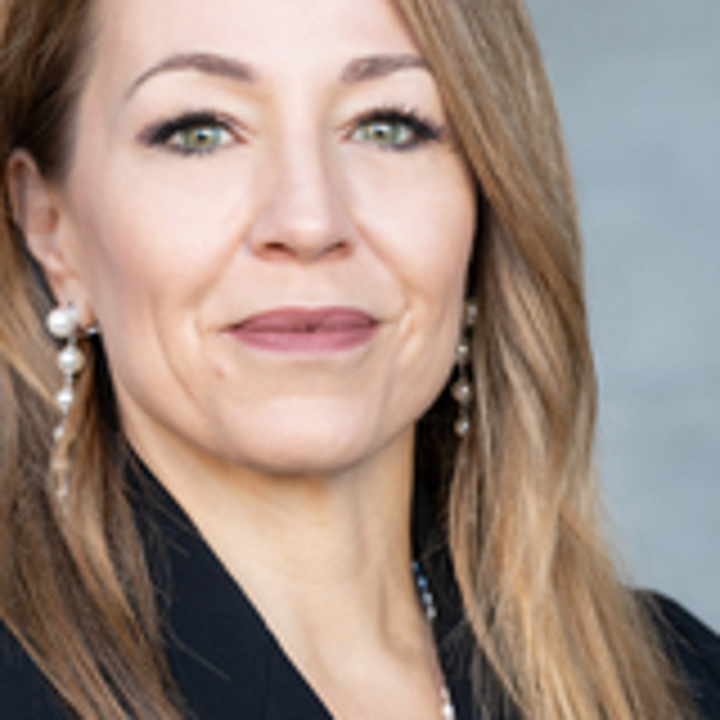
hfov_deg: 7.4
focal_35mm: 235
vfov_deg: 7.4
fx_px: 5530
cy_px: 666
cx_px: 351
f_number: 3.5
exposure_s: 1/100
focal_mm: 92
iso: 160
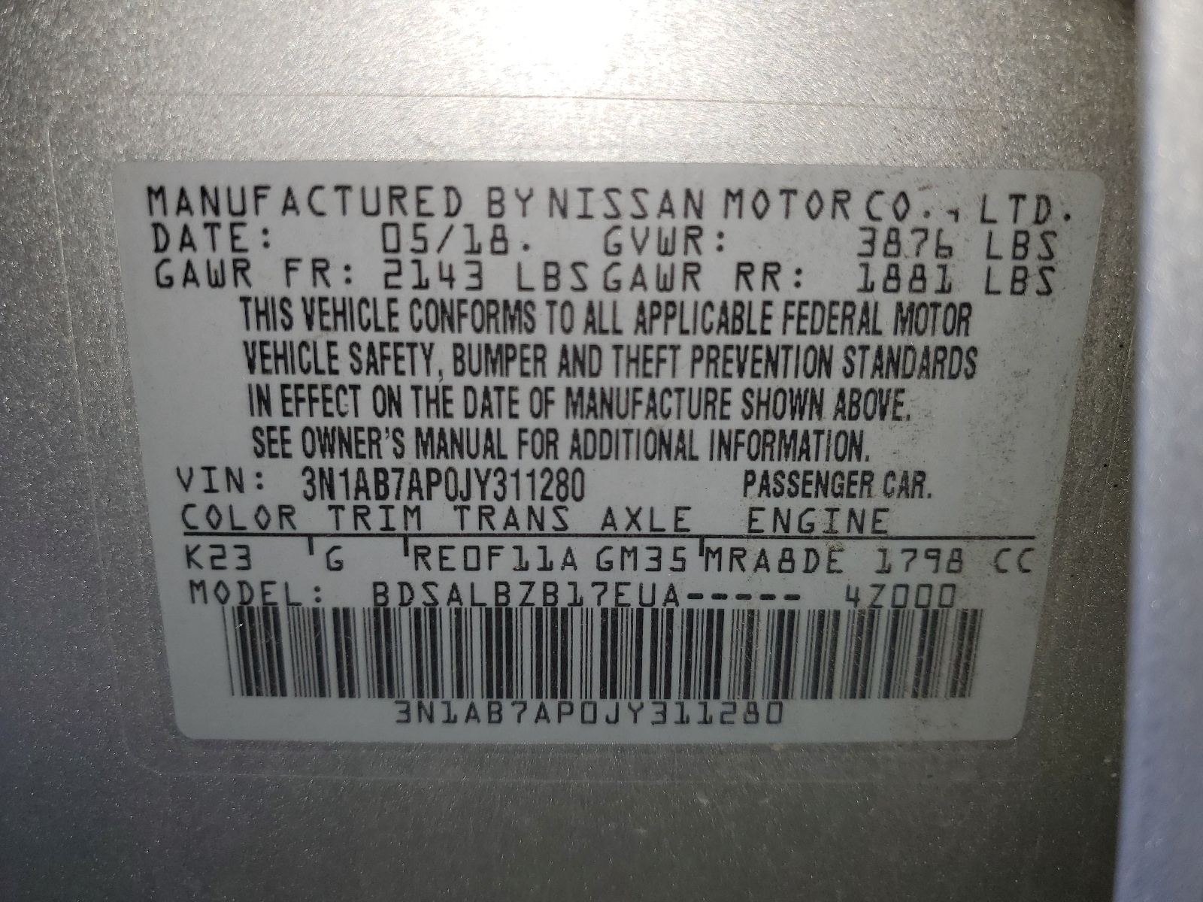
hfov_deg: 67.3
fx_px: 904
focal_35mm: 26
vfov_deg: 53.1
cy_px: 451
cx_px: 602
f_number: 1.5
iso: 50
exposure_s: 1/370
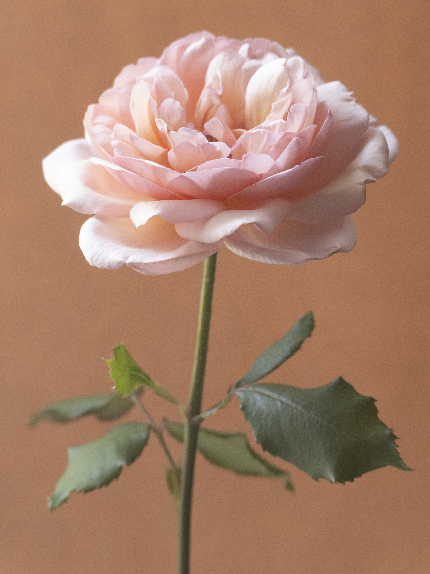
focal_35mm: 206
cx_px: 215
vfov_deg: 9.6
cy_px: 287
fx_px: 3412
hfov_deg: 7.2
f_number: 4
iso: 640
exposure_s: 1/100
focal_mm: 69.6
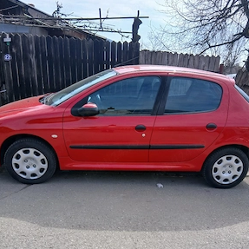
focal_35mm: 32
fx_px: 260
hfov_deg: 51.1
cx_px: 128
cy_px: 170
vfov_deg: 50.0
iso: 20
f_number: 1.8
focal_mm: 3.98
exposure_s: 1/345
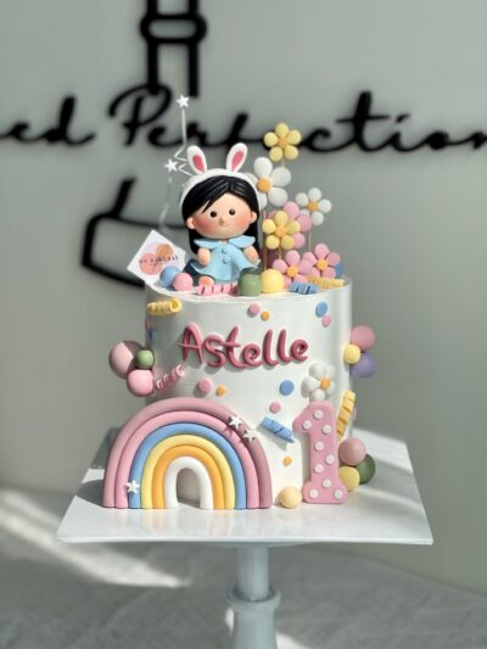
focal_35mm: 64
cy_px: 324
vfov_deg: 30.3
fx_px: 1200
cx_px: 244
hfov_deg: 22.9
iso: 32
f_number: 2.2
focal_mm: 7.5
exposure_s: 1/1167
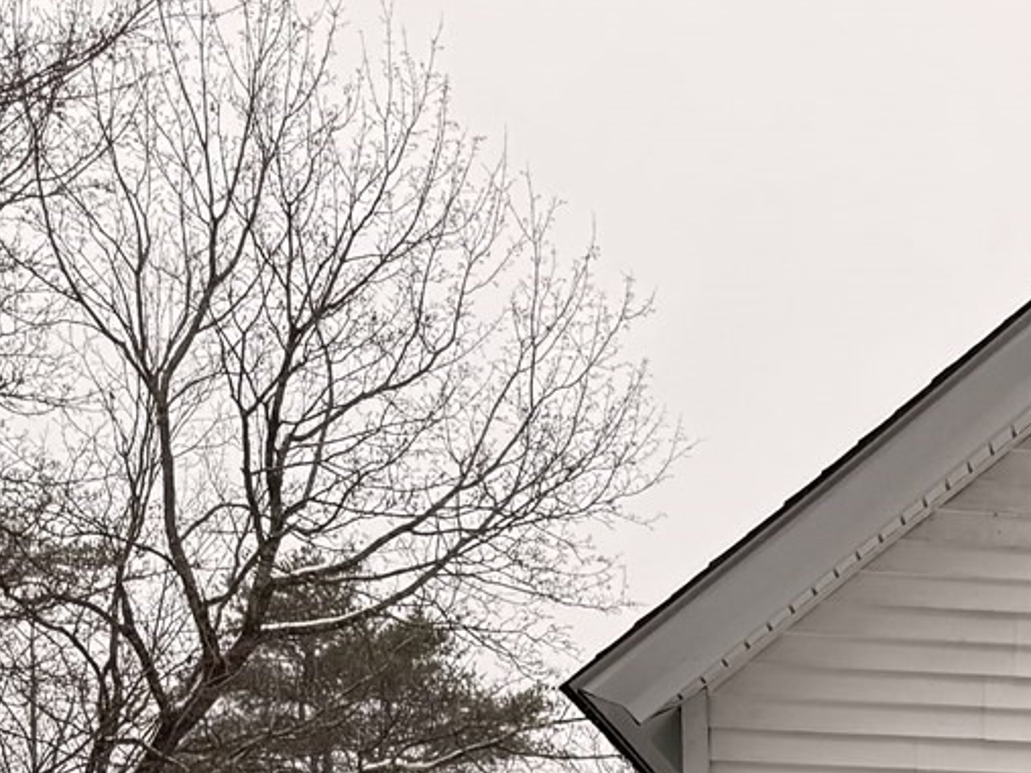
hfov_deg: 18.3
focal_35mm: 97
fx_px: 2888
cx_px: 1466
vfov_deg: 14.1
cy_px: 1223
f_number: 1.78
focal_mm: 6.76
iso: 64
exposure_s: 1/199
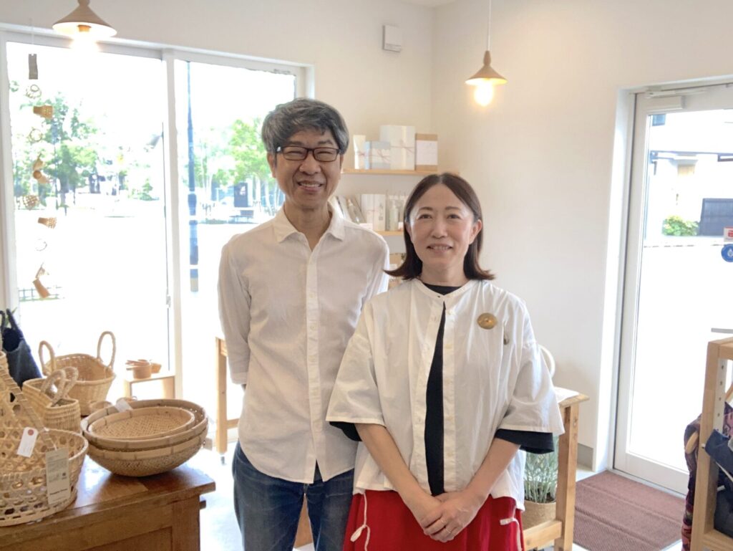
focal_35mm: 32
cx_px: 366
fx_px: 678
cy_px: 276
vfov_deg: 44.2
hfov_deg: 56.8
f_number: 2.2
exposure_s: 1/60
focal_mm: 2.87
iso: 50
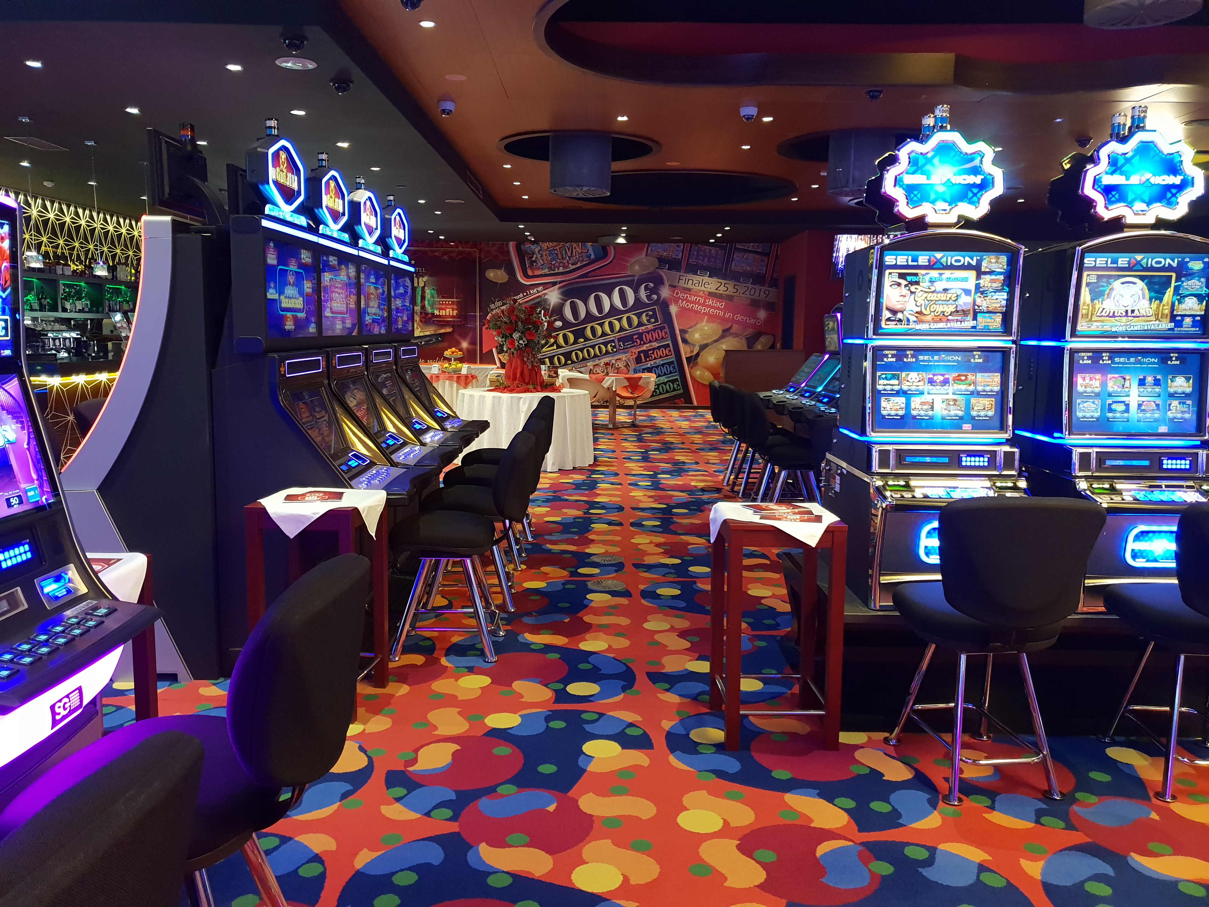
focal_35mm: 26
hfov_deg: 67.3
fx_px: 908
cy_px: 454
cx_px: 604
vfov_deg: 53.1
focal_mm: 4.3
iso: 250
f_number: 1.5
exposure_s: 1/28
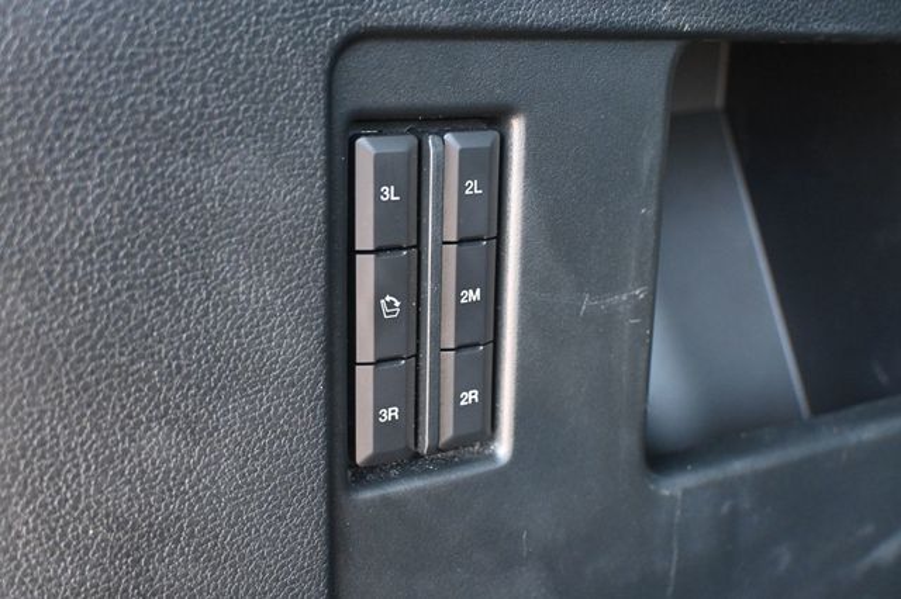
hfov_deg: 47.2
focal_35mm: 41
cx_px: 450
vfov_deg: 32.4
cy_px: 300
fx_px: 1032
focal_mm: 27.5
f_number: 4.5
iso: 3200
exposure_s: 1/60
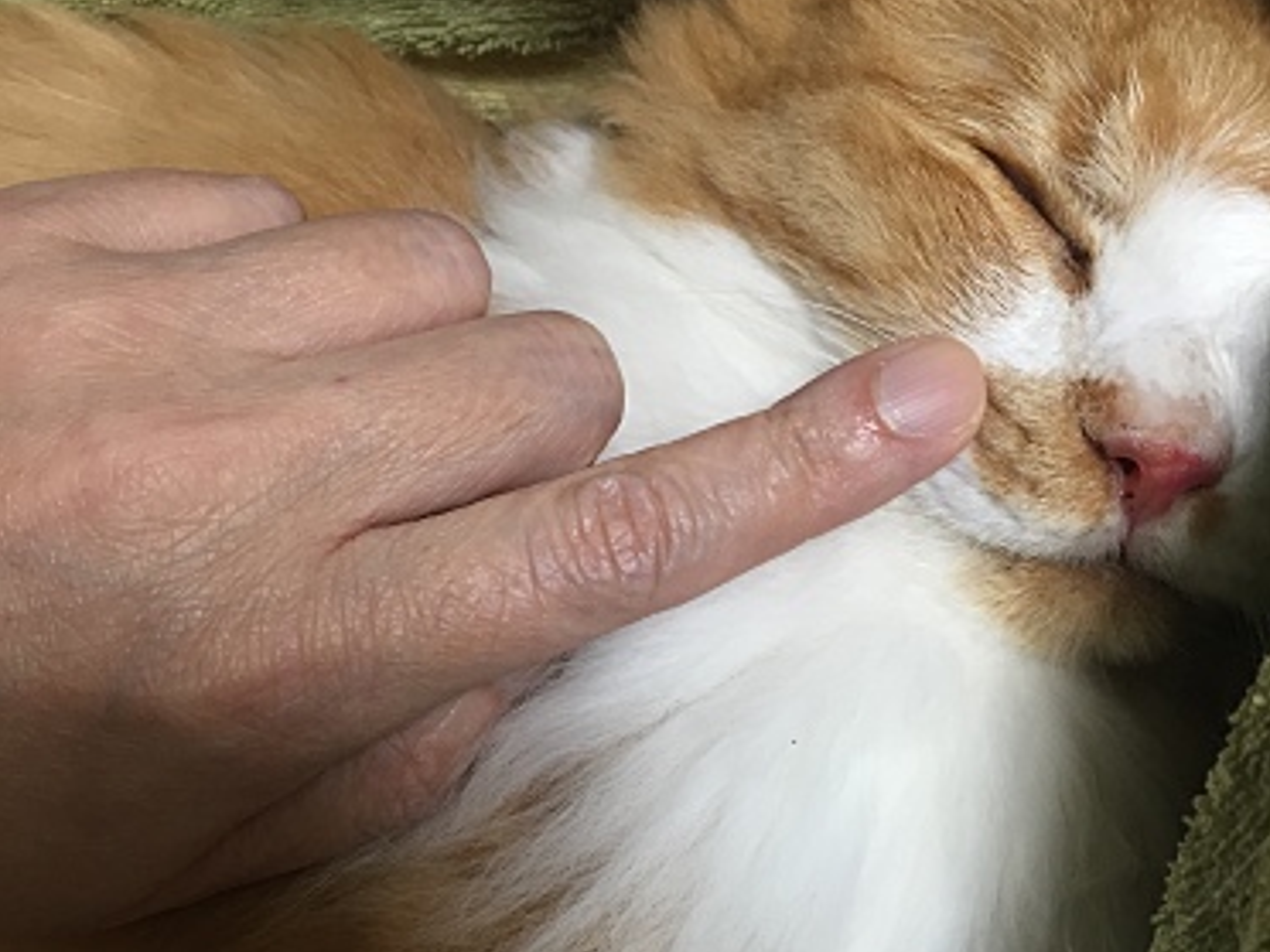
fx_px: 1431
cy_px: 645
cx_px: 637
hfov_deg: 47.9
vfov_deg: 36.4
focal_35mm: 39
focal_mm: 4.15
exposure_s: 1/33
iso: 100
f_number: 2.2
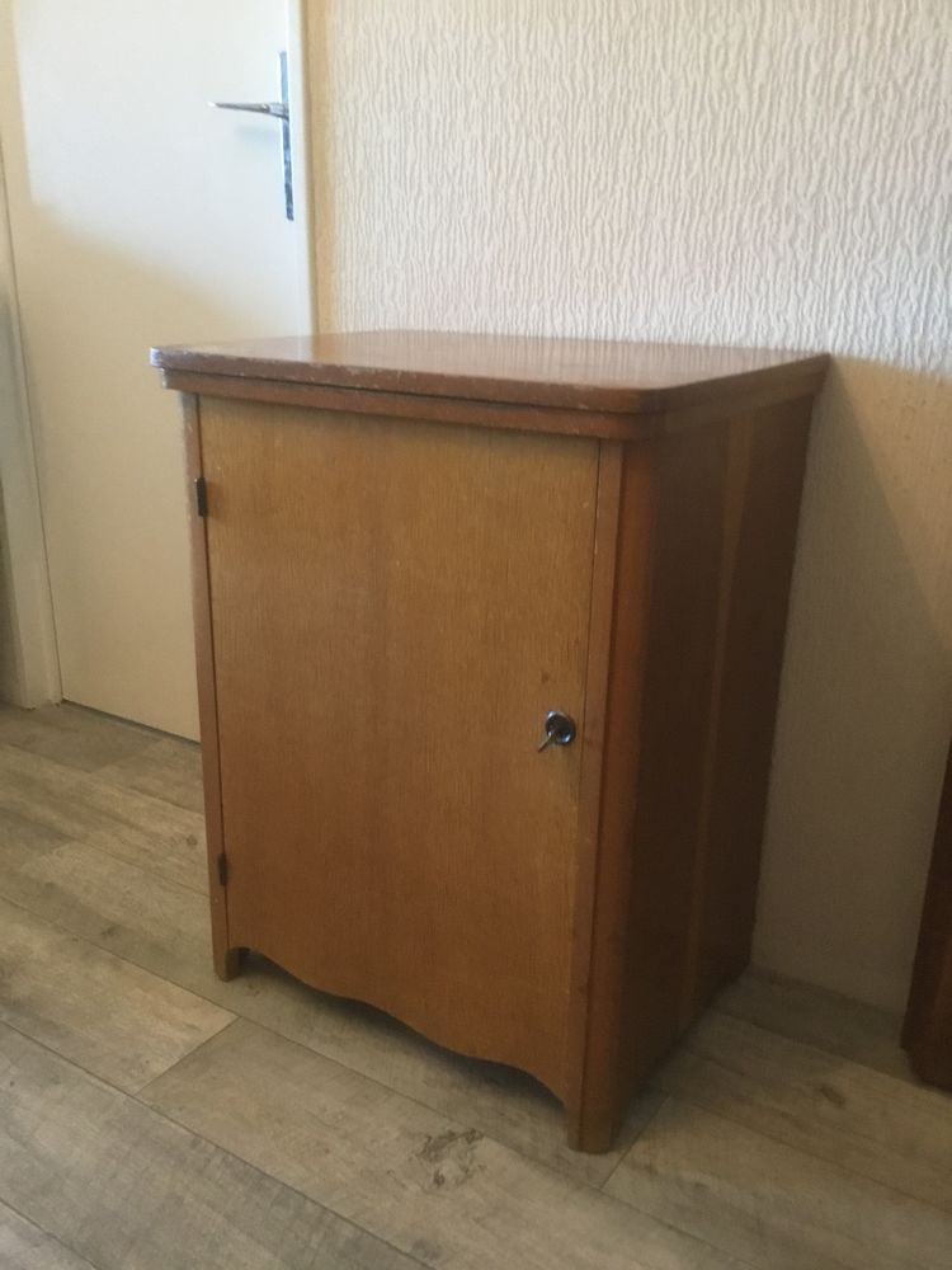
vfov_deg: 58.4
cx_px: 476
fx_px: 1137
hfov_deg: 45.4
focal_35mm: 31
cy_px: 635
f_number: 2.4
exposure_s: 1/20
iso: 250
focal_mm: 3.3
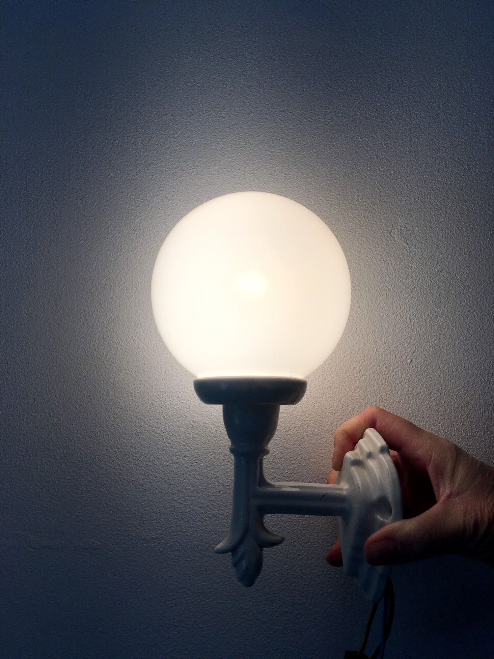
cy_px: 330
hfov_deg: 48.2
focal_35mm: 29
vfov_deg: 61.7
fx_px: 552
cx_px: 247
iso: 25
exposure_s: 1/180
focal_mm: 4.15
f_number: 2.2
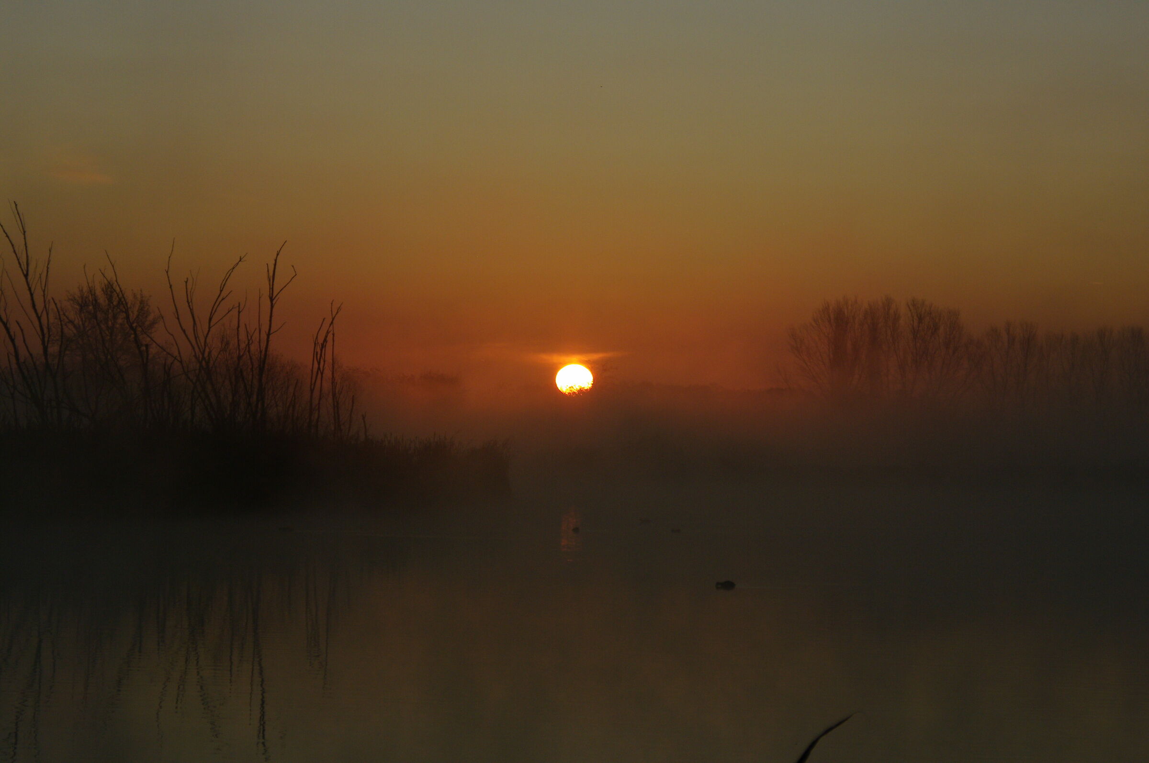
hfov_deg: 17.1
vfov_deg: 11.4
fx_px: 3826
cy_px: 382
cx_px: 574
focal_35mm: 120
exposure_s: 1/3000
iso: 400
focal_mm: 80
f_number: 8
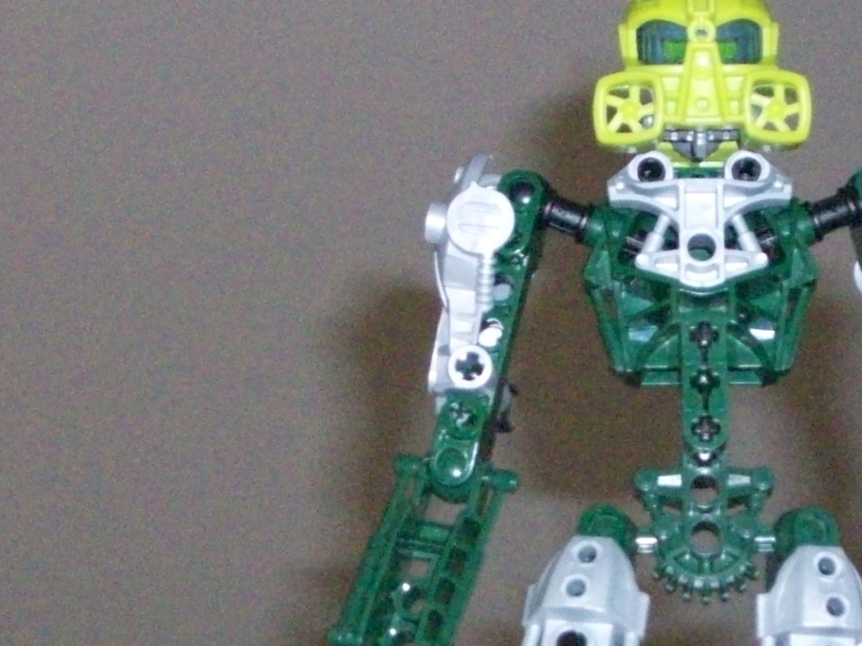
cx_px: 665
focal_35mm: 148
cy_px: 571
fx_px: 3685
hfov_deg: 13.3
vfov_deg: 10.0
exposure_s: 1/194
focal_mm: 11
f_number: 4.1
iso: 800
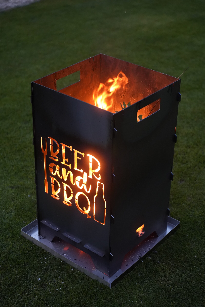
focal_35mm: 67
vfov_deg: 30.1
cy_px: 152
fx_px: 572
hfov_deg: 20.3
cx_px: 104
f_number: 2.8
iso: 6400
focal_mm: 66
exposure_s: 1/250
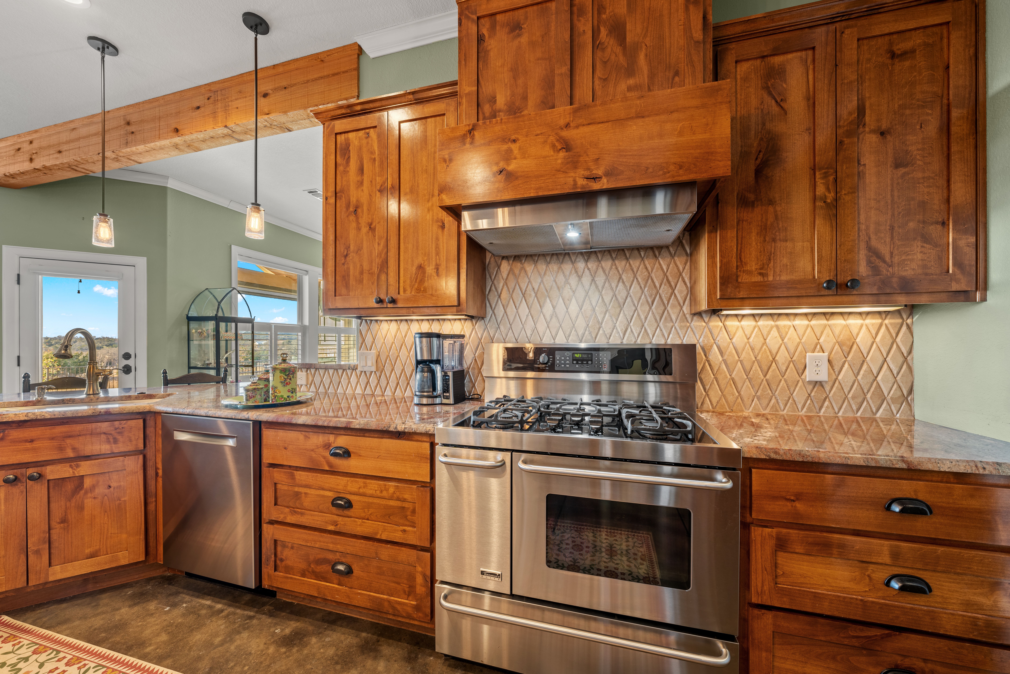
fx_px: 365
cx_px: 505
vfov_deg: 85.4
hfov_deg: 108.3
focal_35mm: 13
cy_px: 337
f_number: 8
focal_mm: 13
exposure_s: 1/3
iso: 100
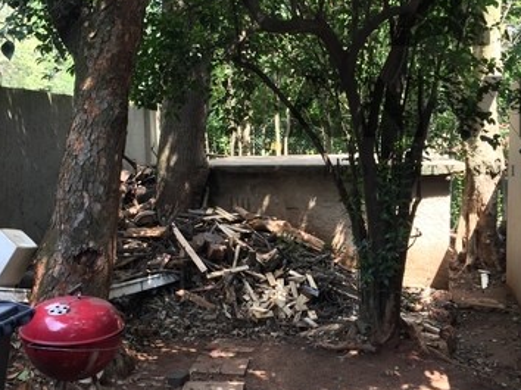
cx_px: 250
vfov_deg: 35.1
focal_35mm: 41
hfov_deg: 45.8
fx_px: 617
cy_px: 188
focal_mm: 4.15
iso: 50
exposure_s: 1/100
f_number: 2.2
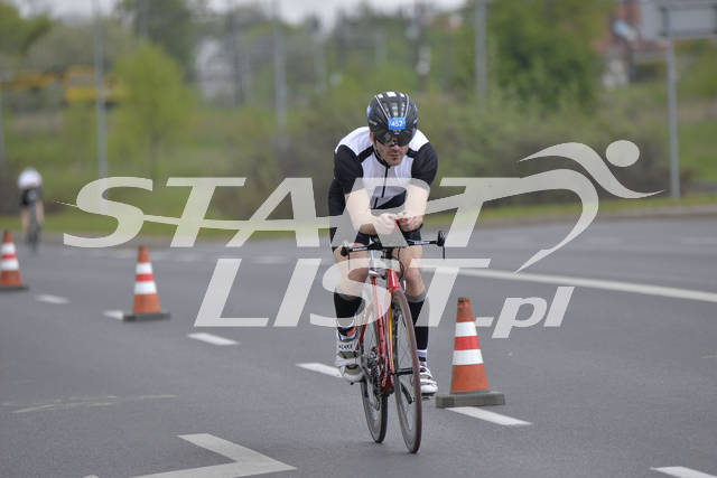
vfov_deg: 3.6
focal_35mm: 380
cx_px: 358
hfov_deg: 5.4
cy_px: 239
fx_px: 7570
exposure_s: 1/1600
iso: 400
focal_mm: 380
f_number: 6
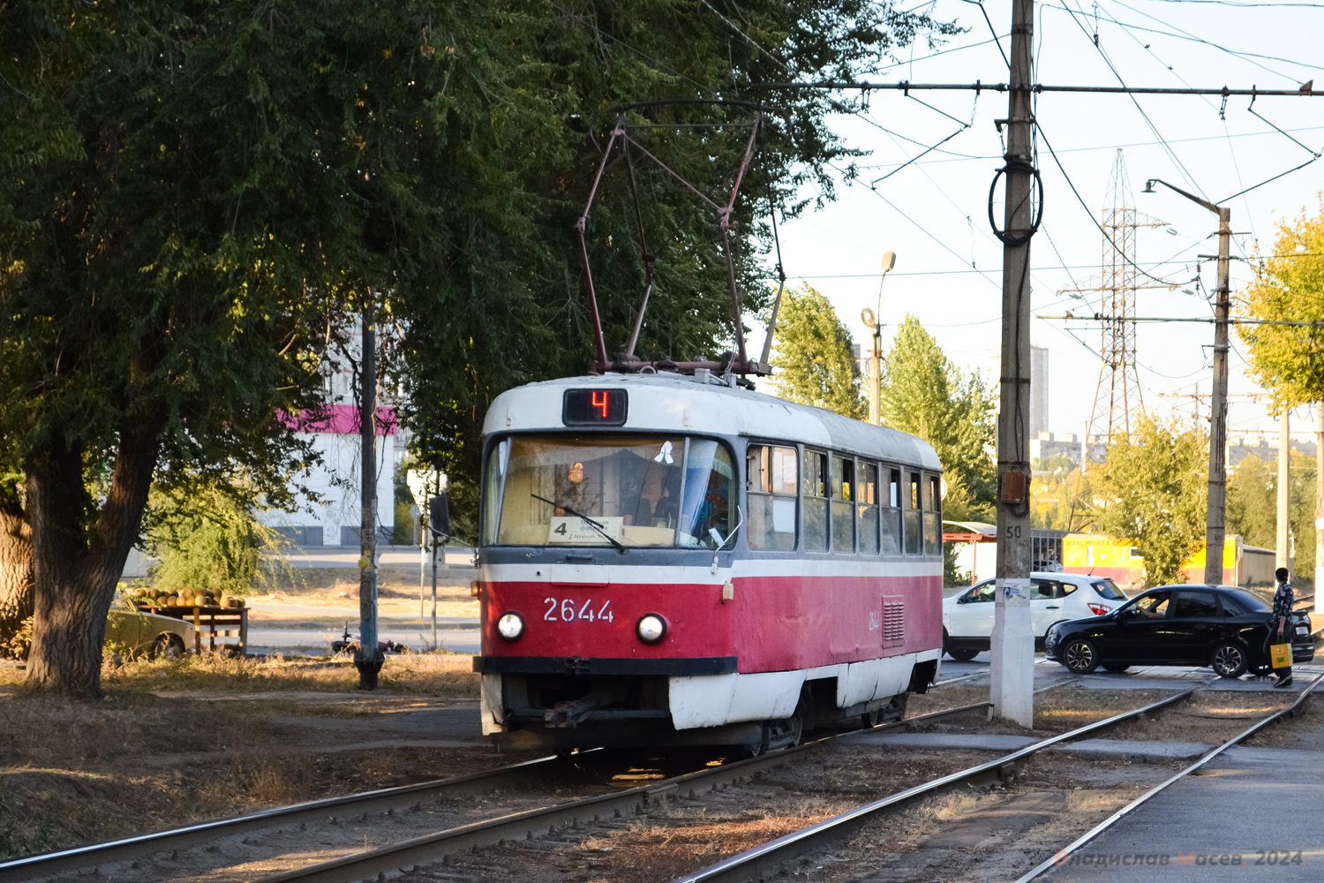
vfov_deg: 16.6
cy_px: 442
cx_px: 662
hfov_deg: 24.6
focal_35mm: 82
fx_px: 3034
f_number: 5.6
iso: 800
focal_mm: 55
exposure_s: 1/1000
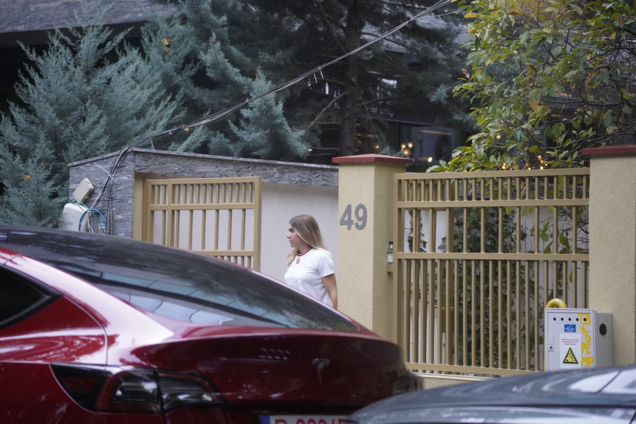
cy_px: 212
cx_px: 318
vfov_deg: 11.6
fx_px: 2085
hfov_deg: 17.3
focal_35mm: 118
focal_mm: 118
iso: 6400
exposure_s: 1/160
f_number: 5
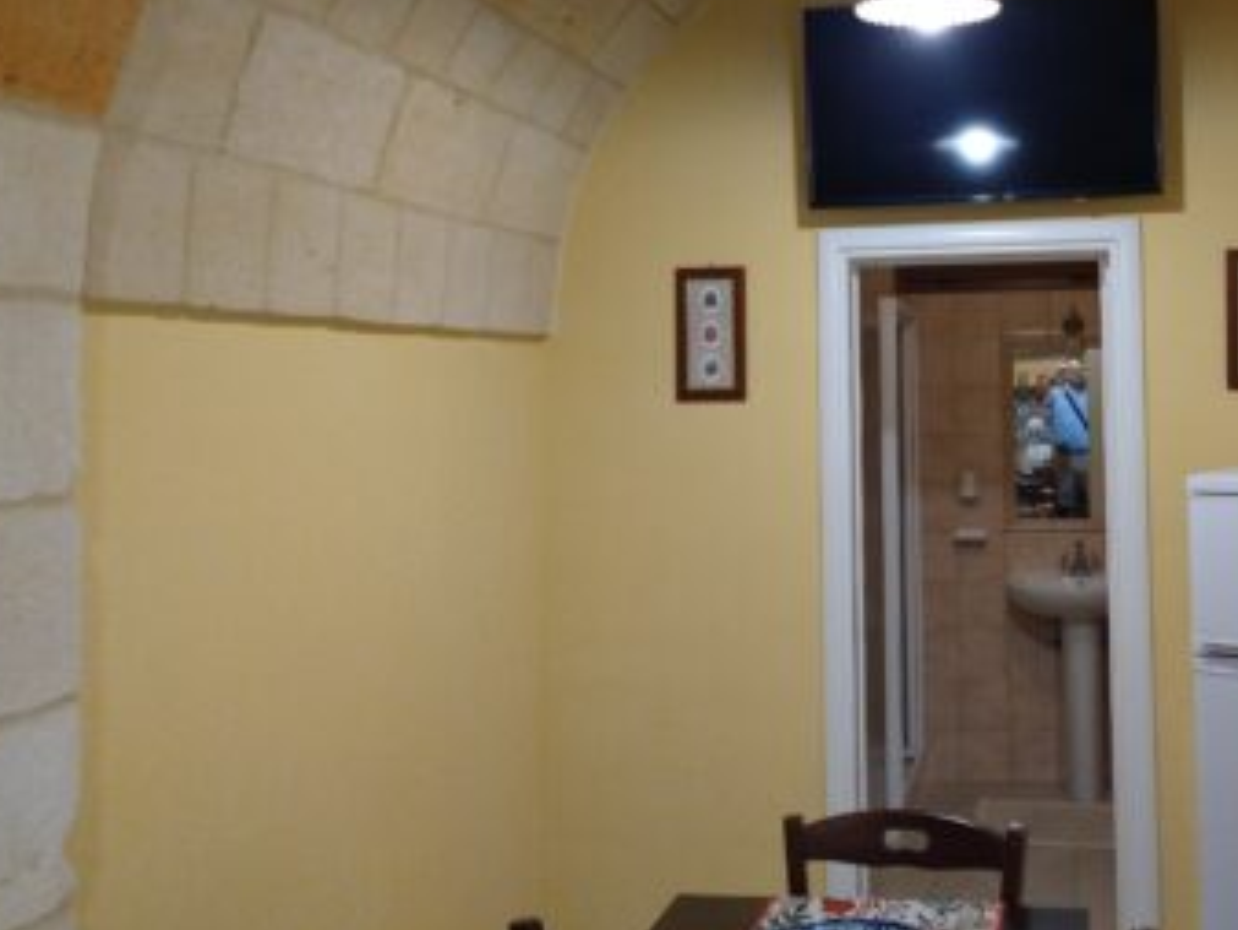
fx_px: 1360
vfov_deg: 37.2
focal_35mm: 38
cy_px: 292
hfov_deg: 47.6
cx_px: 885
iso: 956
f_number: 1.7
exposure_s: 1/30
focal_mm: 4.71
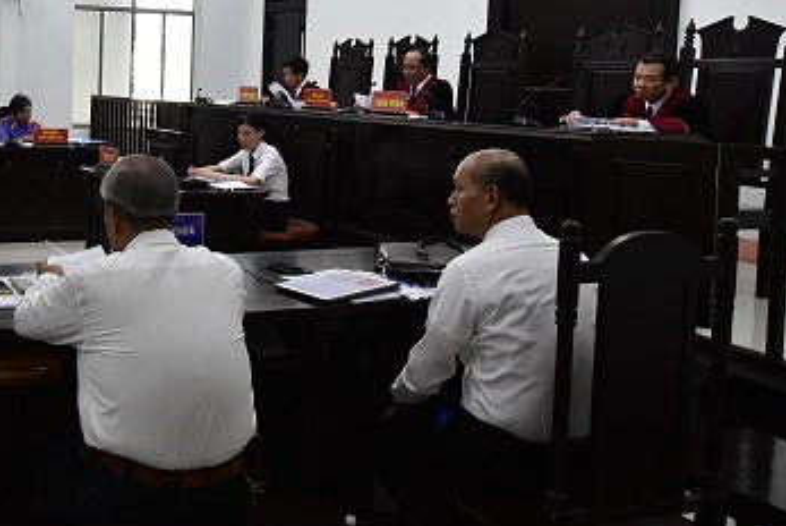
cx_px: 111
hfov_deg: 46.7
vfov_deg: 34.3
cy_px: 125
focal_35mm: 38
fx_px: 830
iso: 4500
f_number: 11
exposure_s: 1/60
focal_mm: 15
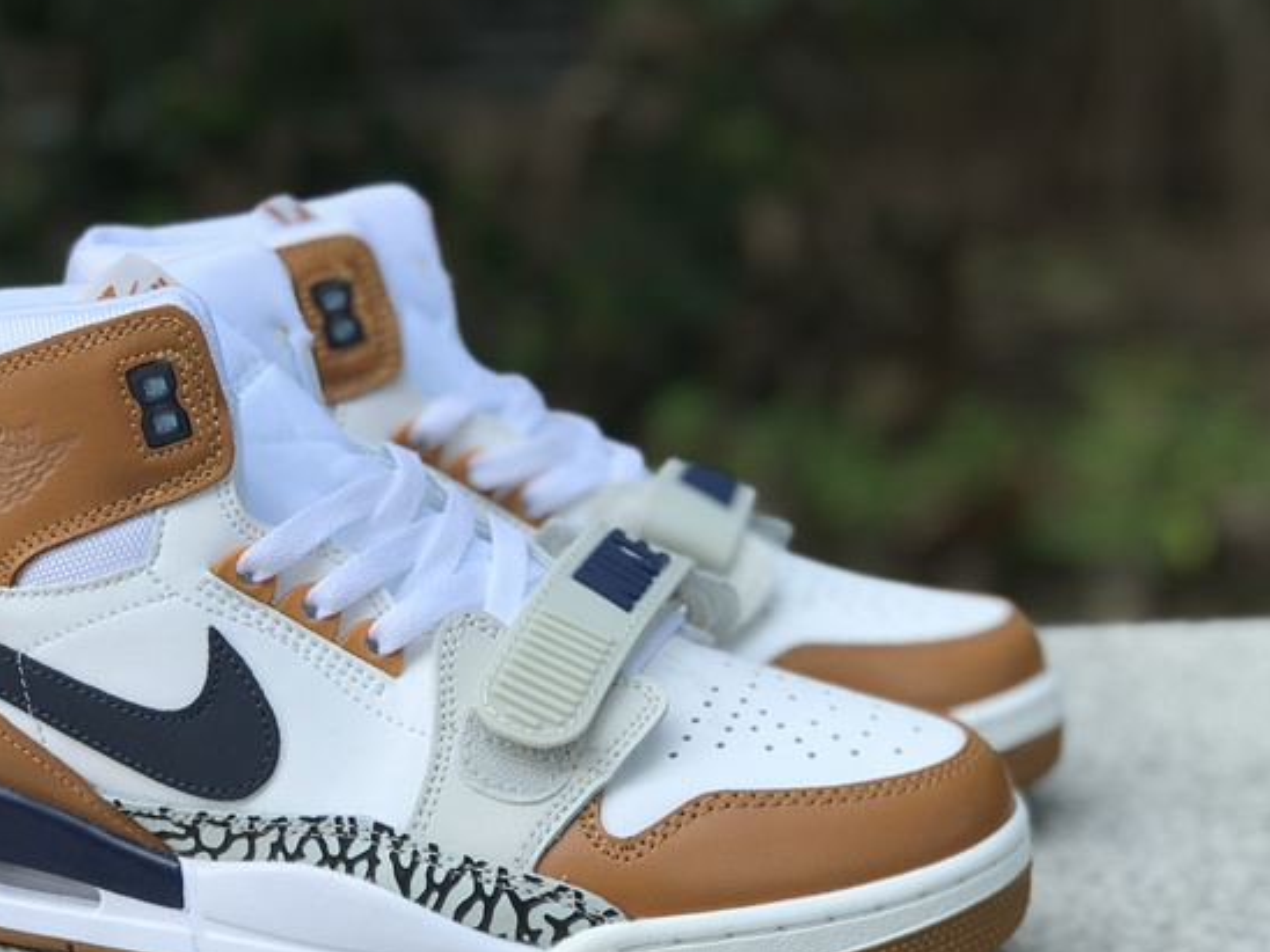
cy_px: 495
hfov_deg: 25.2
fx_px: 2825
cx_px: 426
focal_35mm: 77
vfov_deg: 19.1
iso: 20
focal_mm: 6.6
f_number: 2.8
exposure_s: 1/529
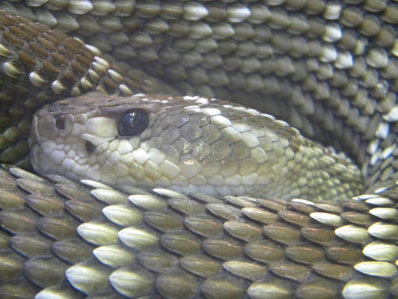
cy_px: 150
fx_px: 1207
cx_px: 199
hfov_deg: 18.7
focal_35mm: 105
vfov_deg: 14.1
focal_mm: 19
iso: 456
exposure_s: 1/9
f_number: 4.7
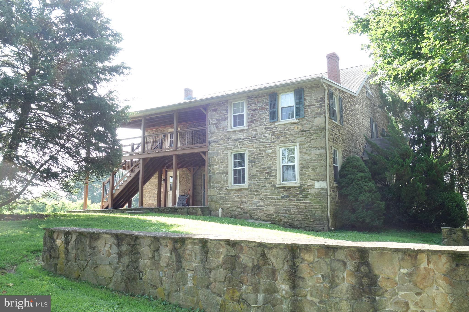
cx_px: 234
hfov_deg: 60.3
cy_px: 156
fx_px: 404
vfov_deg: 42.3
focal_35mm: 31
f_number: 5.6
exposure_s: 1/125
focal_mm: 11.6
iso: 400
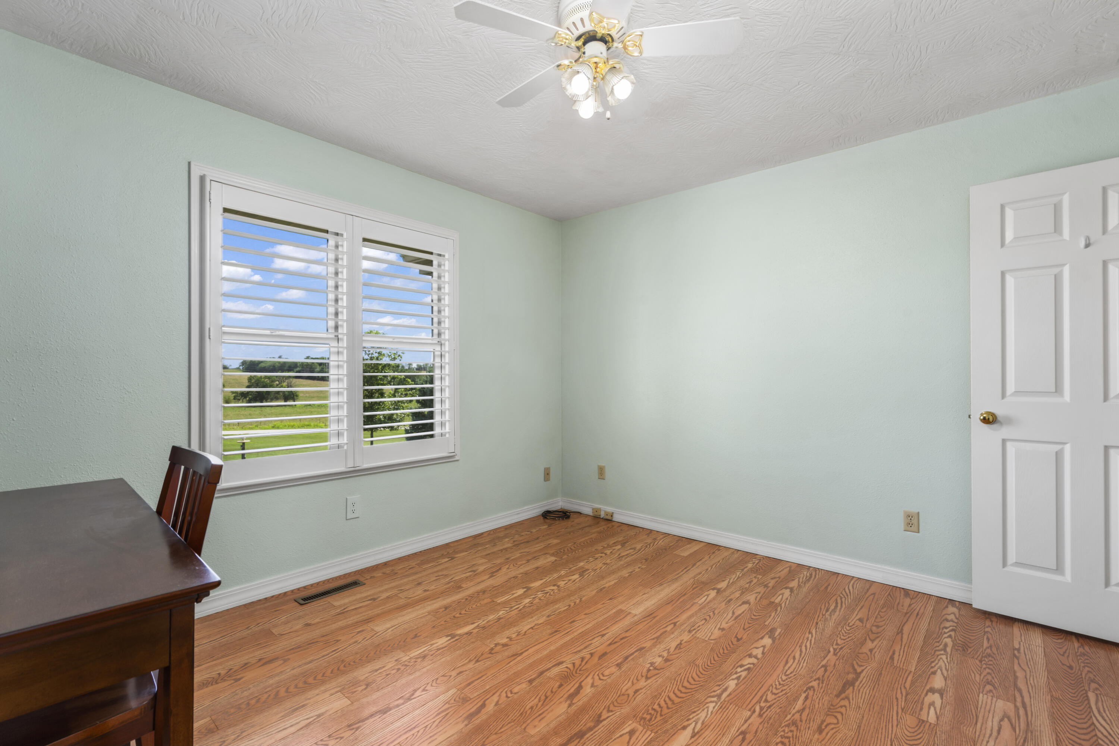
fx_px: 497
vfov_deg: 73.7
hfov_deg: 96.7
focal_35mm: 16
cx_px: 560
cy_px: 373
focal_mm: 16
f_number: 9
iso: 400
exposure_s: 1/4
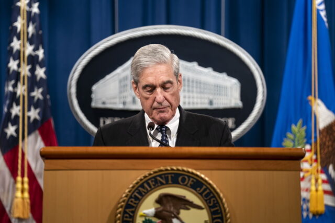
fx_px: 1657
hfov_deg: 11.5
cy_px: 112
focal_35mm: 178
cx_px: 168
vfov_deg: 7.7
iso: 800
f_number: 2.8
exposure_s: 1/200
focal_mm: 178
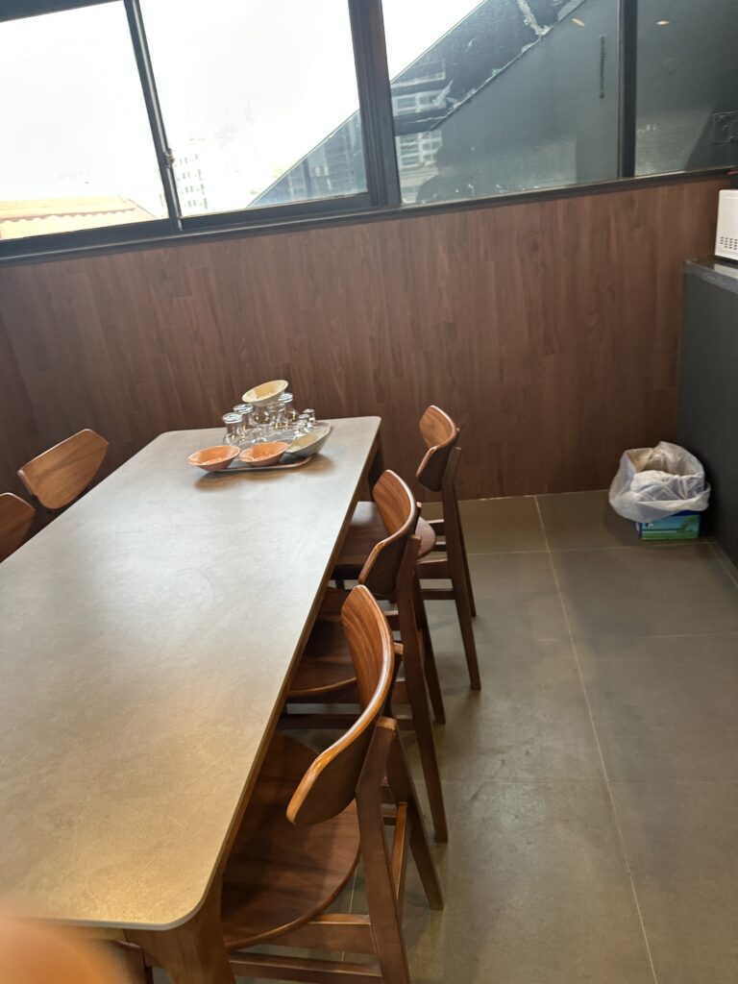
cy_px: 492
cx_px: 369
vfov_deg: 71.6
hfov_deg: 56.8
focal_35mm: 24
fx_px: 682
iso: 160
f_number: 1.78
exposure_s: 1/120
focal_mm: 6.86
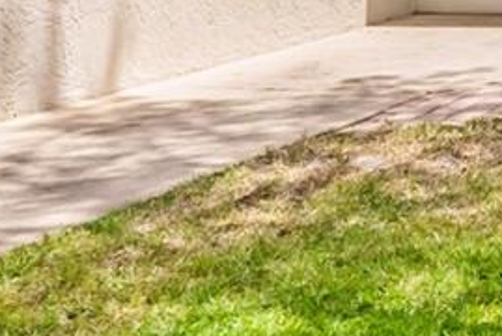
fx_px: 1368
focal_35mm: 98
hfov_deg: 14.5
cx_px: 1170
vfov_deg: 13.5
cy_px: -112
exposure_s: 1/4000
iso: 250
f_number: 9
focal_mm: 11
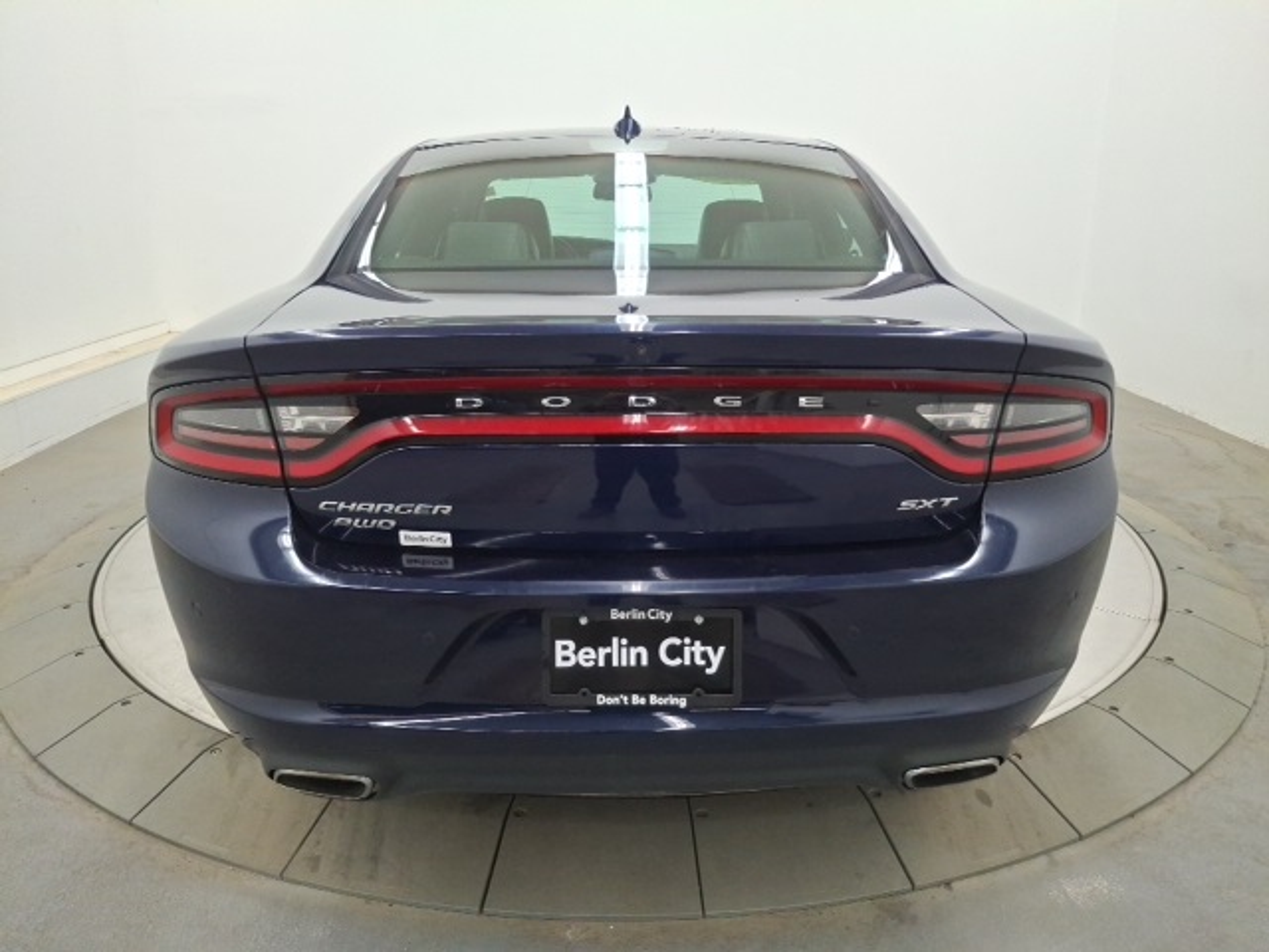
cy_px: 476
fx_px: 916
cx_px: 634
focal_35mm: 25
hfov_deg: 69.4
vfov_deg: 54.9
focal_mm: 4.69
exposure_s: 1/120
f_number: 1.8
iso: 208
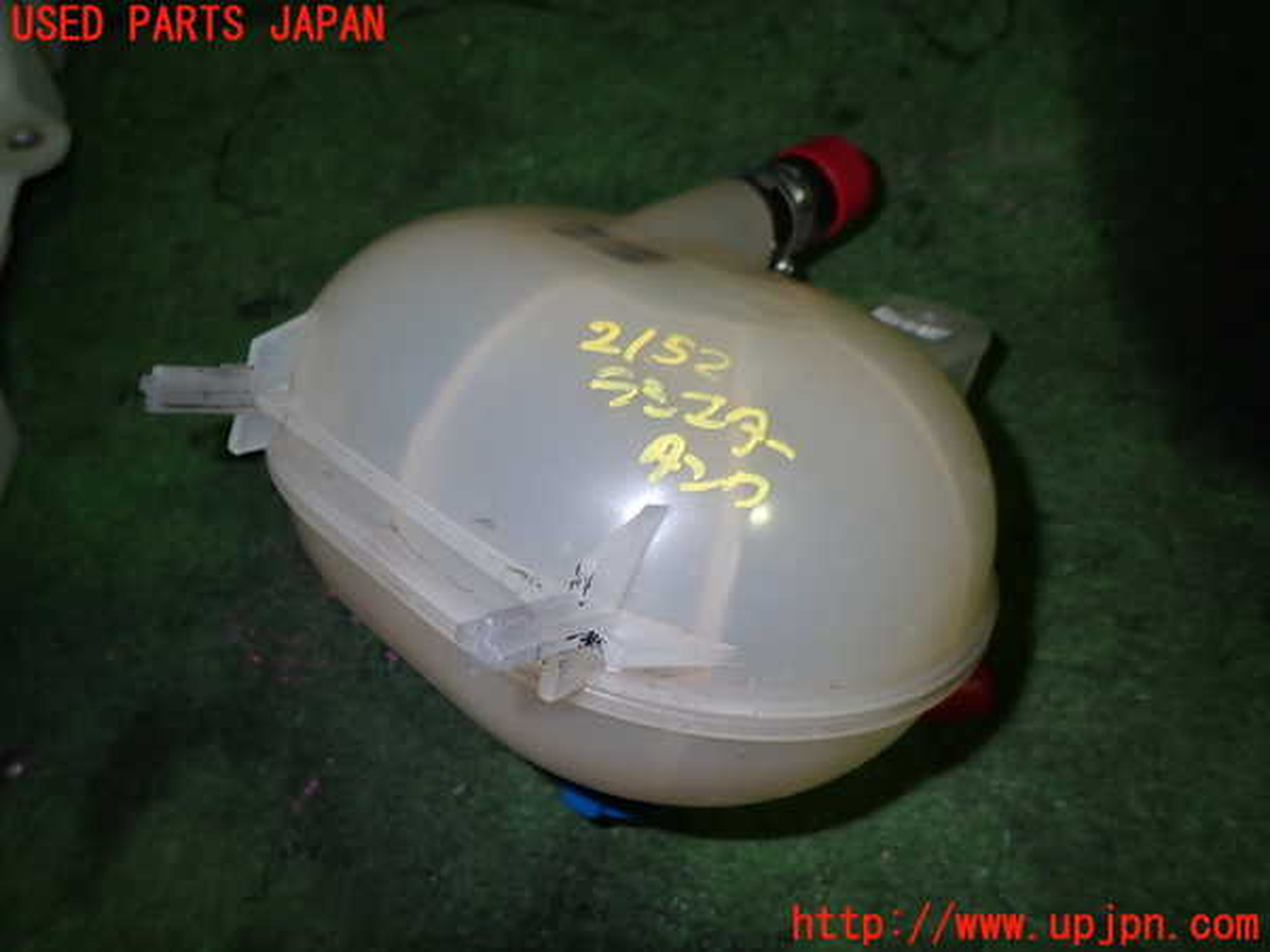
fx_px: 917
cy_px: 476
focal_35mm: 25
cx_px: 635
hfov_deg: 69.4
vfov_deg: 54.9
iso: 200
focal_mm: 4.5
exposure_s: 1/30
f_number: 5.6
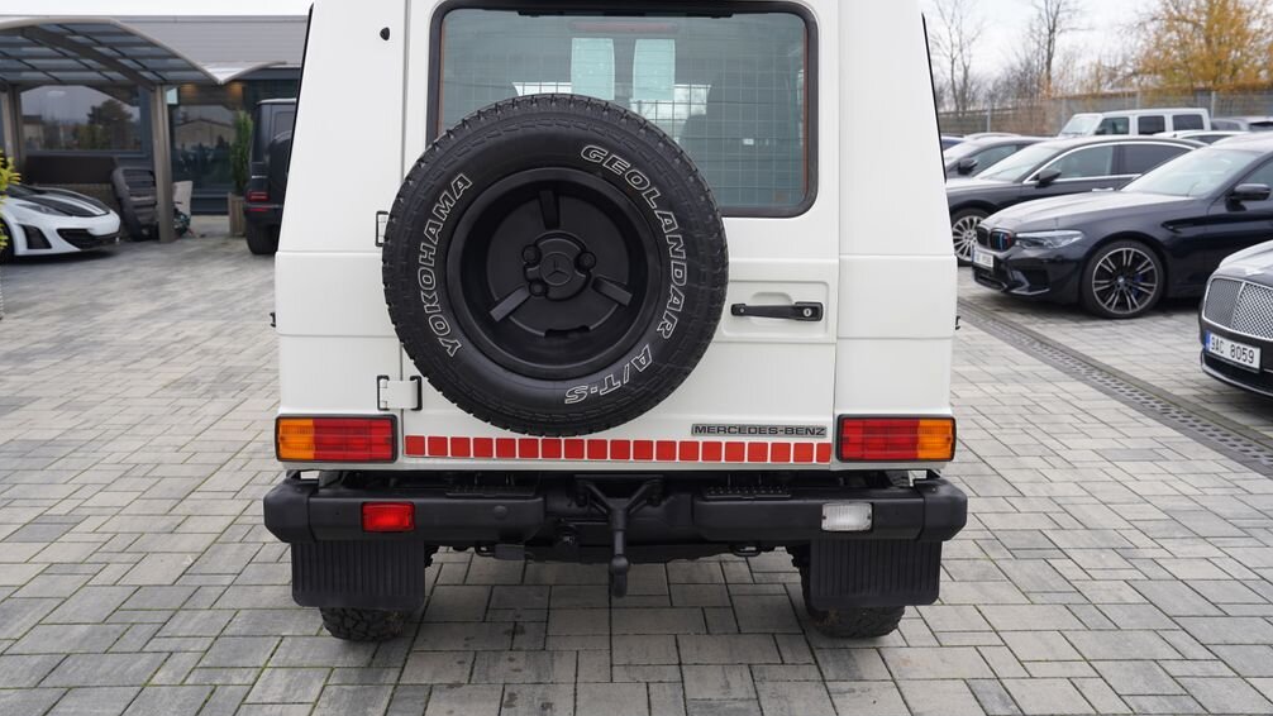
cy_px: 289
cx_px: 626
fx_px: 1080
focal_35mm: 32
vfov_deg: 36.6
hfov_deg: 61.0
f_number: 4.5
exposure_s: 1/80
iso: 100
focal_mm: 30
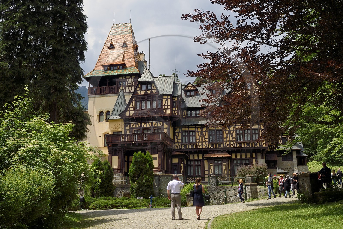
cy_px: 114
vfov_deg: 37.8
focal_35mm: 35
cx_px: 172
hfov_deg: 54.4
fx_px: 333
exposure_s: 1/160
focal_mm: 35
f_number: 14
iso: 200
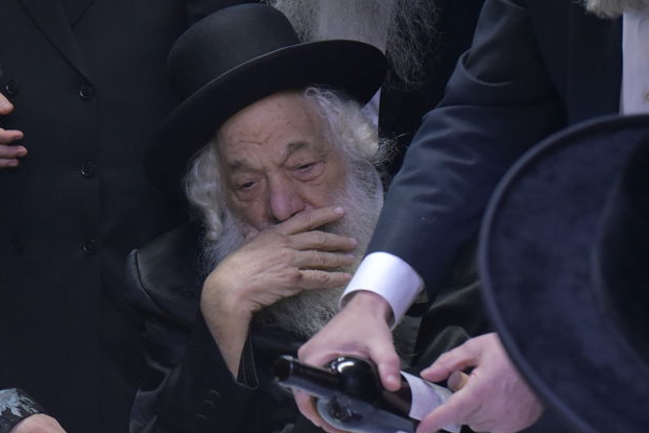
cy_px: 178
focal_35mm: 126
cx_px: 73
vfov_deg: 10.9
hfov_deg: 16.1
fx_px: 2272
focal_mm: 56
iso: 3200
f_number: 4
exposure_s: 1/125
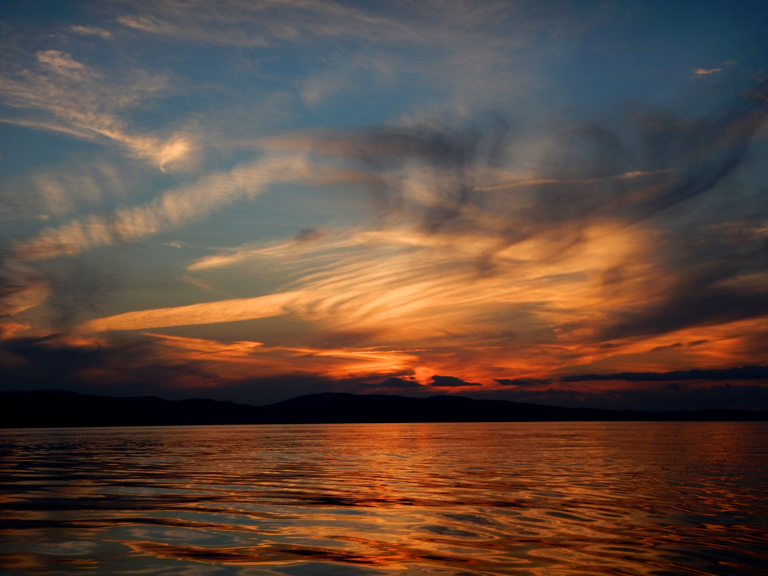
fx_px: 1242
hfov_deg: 34.3
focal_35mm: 56
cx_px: 384
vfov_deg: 26.1
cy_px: 288
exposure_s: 1/400
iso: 125
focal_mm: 10.1
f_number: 4.4
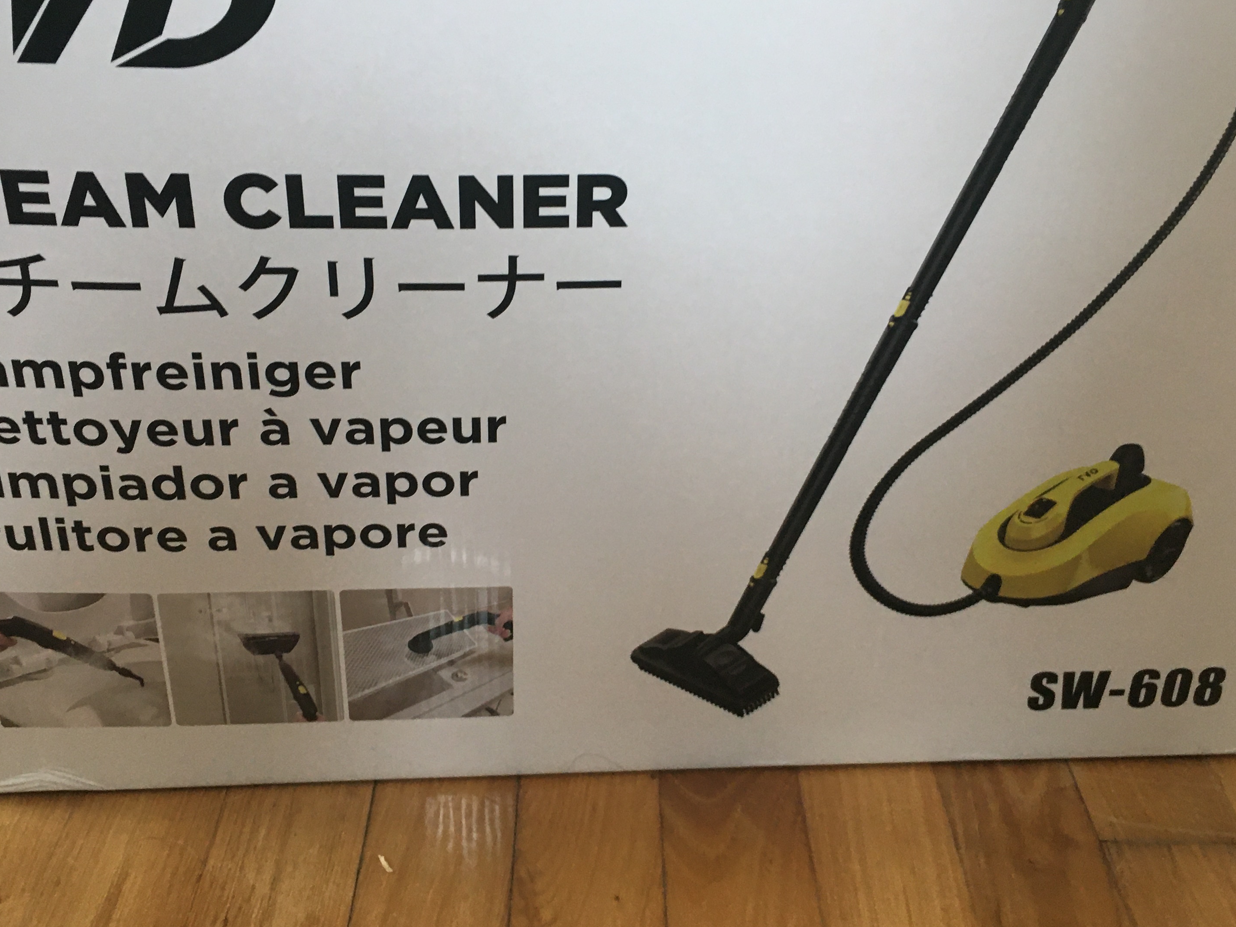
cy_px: 404
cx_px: 620
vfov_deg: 35.1
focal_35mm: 41
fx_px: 1464
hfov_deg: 45.8
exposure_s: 1/33
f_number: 2.2
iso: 64
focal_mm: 4.15
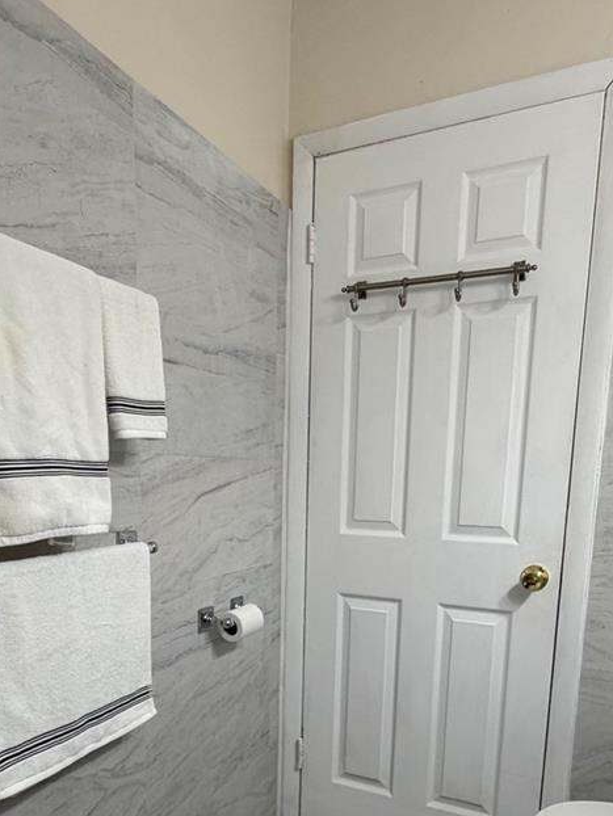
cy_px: 576
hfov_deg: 51.3
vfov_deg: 62.8
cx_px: 270
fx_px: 637
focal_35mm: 27
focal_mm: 2.22
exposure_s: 1/120
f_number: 2.2
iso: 200
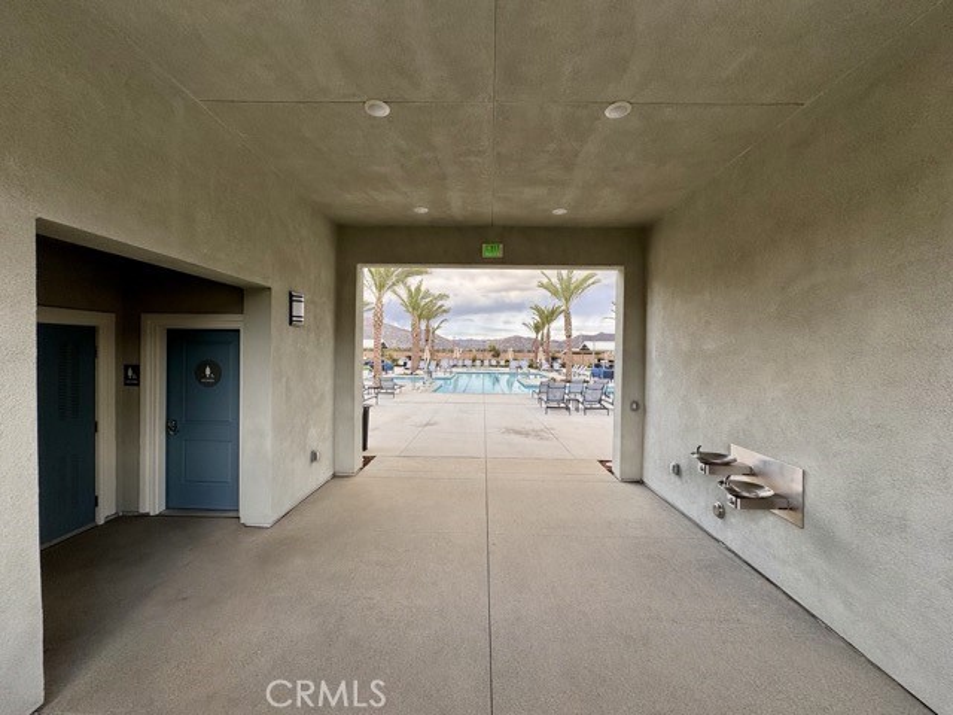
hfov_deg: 102.1
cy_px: 358
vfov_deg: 85.7
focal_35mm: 14
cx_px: 476
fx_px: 385
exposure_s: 1/207
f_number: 2.2
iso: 40
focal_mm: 2.22
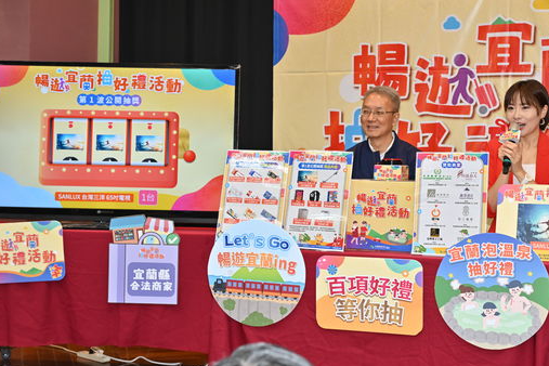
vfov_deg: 23.4
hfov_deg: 34.4
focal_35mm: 58
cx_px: 318
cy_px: 164
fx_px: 884
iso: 500
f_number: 5.6
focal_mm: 49
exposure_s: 1/60
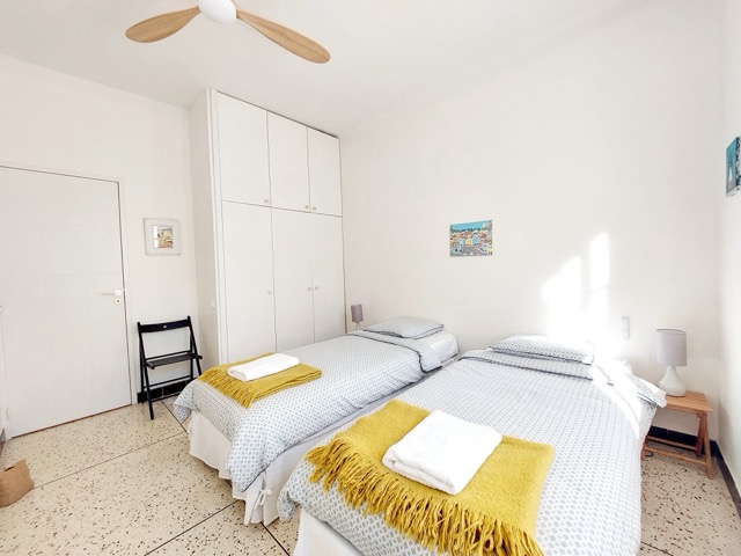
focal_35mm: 13
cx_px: 370
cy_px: 278
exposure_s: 1/100
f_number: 2.2
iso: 100
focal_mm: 1.74
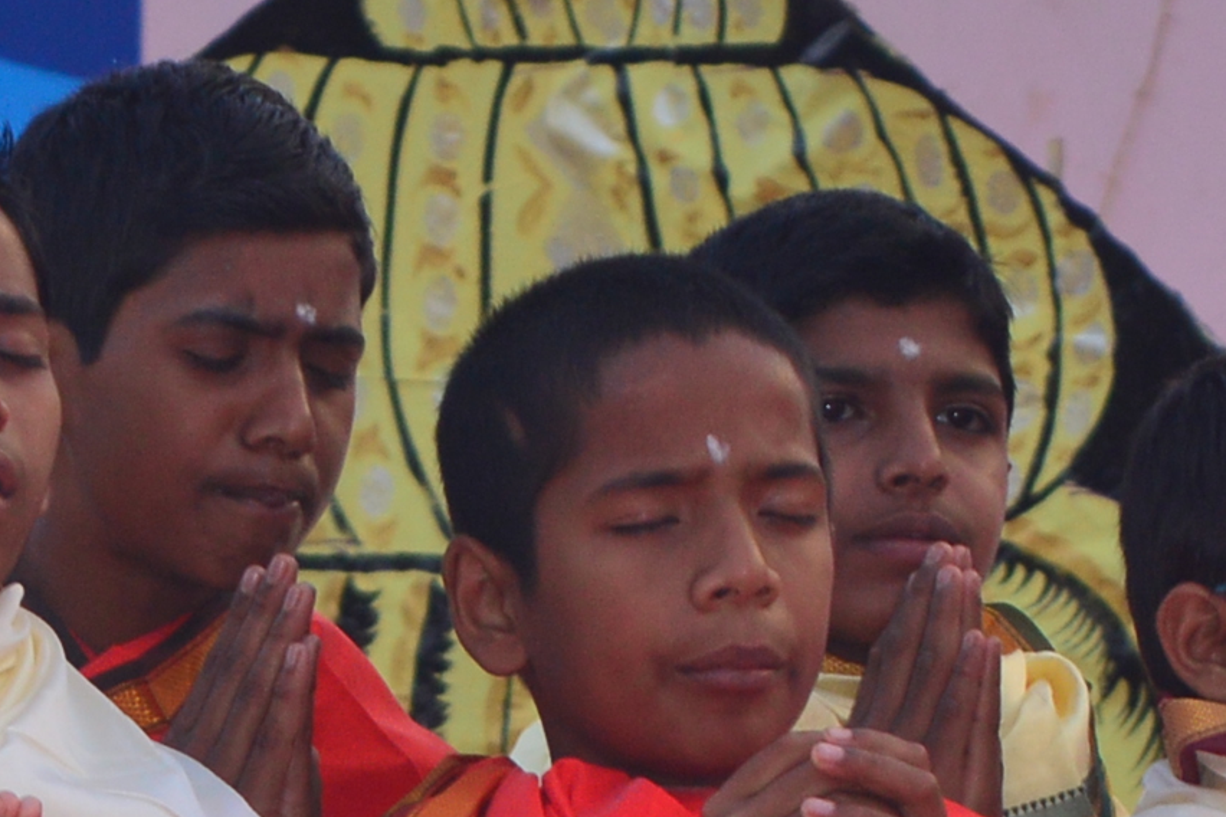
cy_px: 1597
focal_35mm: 437
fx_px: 14869
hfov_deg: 4.7
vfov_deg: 3.1
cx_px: -49
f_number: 5.6
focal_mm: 55
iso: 200
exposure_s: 1/60
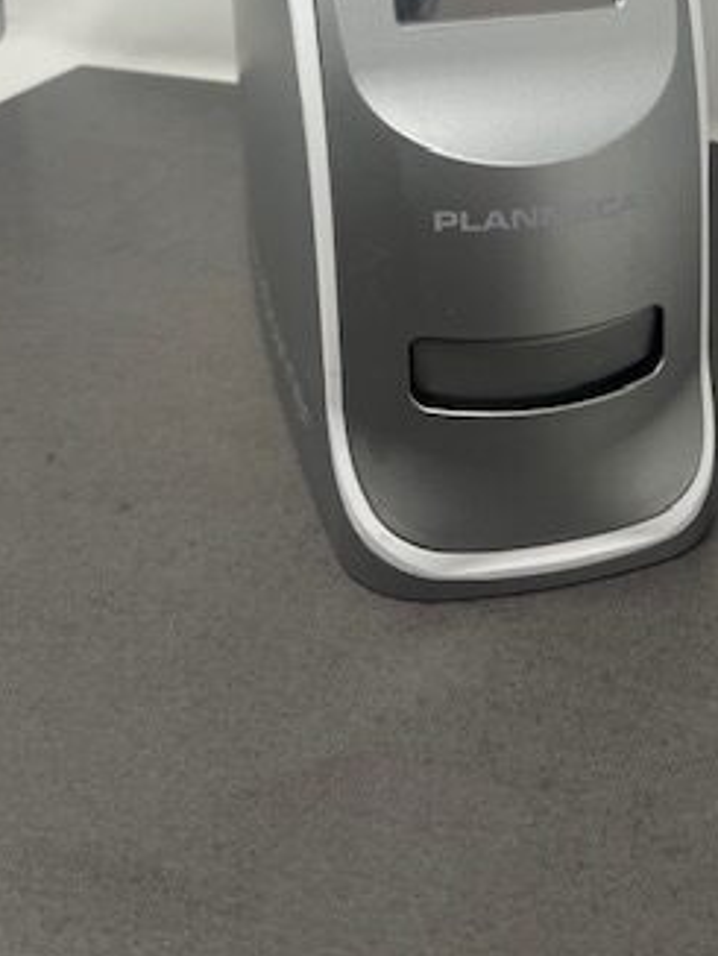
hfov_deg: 28.5
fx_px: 1409
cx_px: 443
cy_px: 26
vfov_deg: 34.5
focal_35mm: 51
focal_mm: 5.1
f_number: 1.6
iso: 32
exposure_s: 1/140
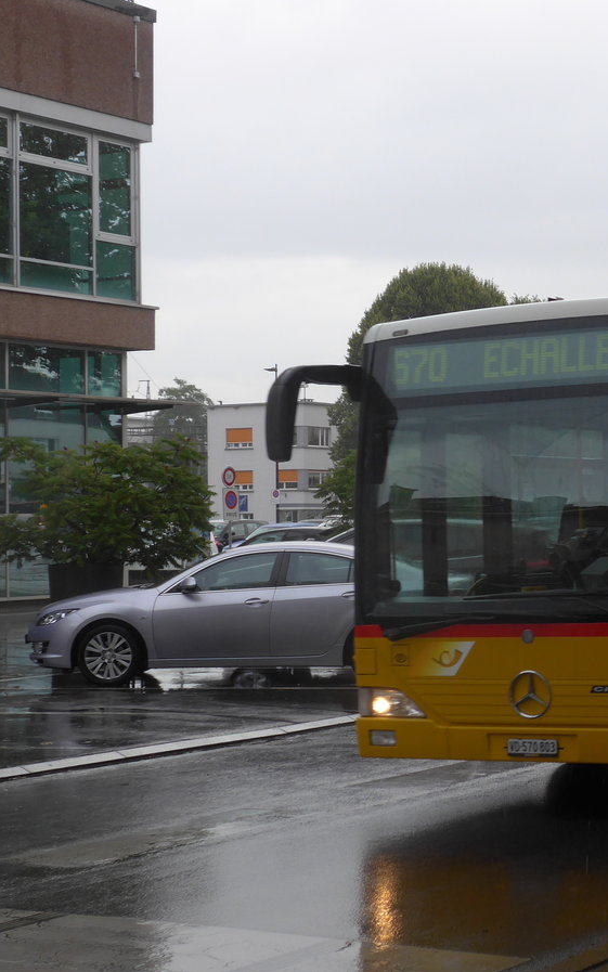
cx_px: 580
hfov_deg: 16.5
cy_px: 487
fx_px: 2067
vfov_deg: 26.5
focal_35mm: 78
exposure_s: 1/200
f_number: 3.4
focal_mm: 11.3
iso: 160
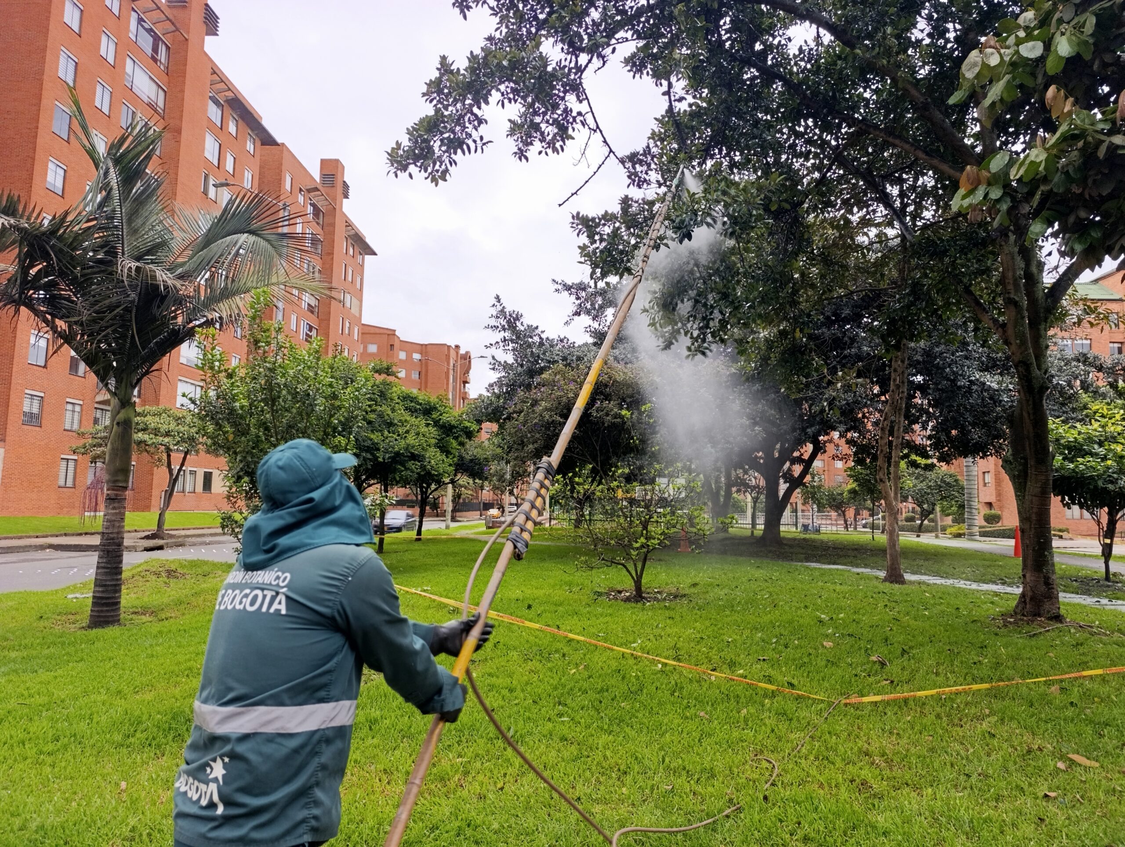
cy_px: 424
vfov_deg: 59.0
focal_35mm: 23
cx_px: 562
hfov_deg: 73.8
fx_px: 749
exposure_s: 1/247
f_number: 1.6
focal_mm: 6.14
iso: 50
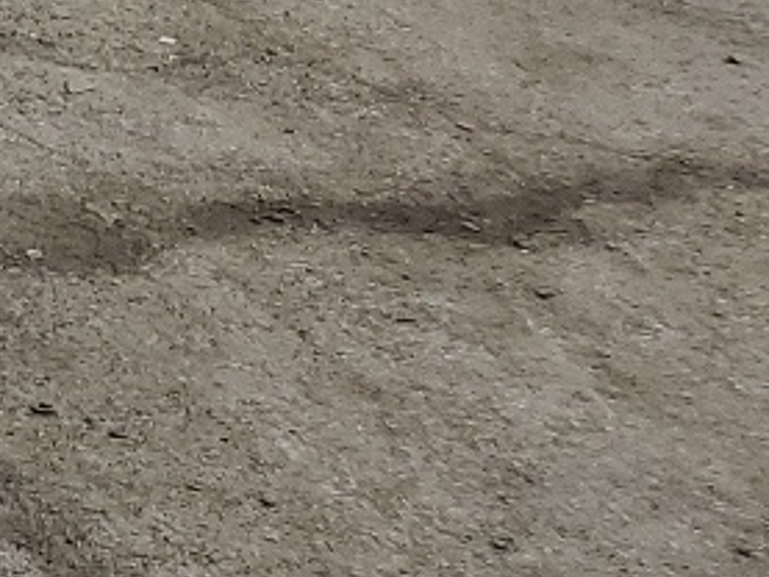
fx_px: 3334
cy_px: -305
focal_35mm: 150
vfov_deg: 9.6
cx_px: -1444
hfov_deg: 10.2
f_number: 1.5
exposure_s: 1/2500
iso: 50
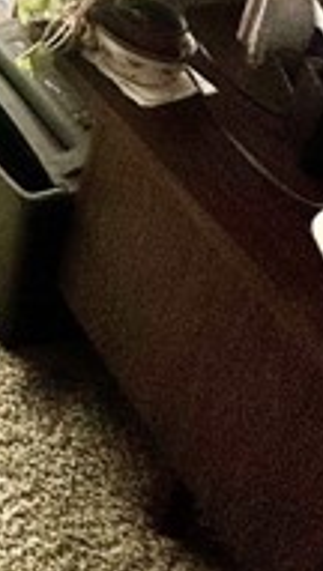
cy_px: -314
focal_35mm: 51
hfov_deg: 16.2
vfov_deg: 26.8
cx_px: -374
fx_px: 773
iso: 50
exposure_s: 1/99
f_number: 2.2
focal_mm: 2.22
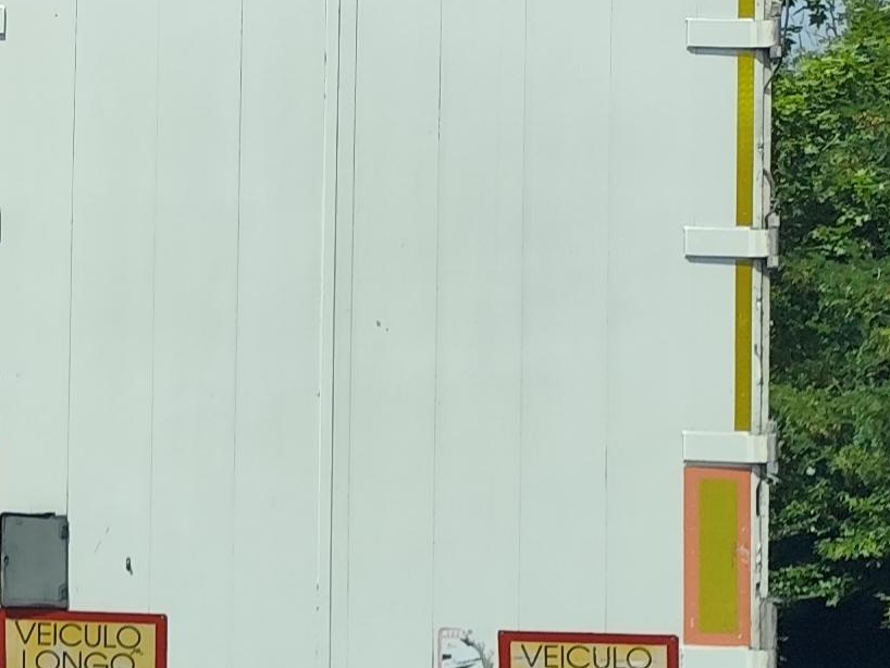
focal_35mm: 43
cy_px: 376
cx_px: 91
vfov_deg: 33.6
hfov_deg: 40.6
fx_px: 1106
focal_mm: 6.19
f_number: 1.65
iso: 50
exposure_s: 1/886
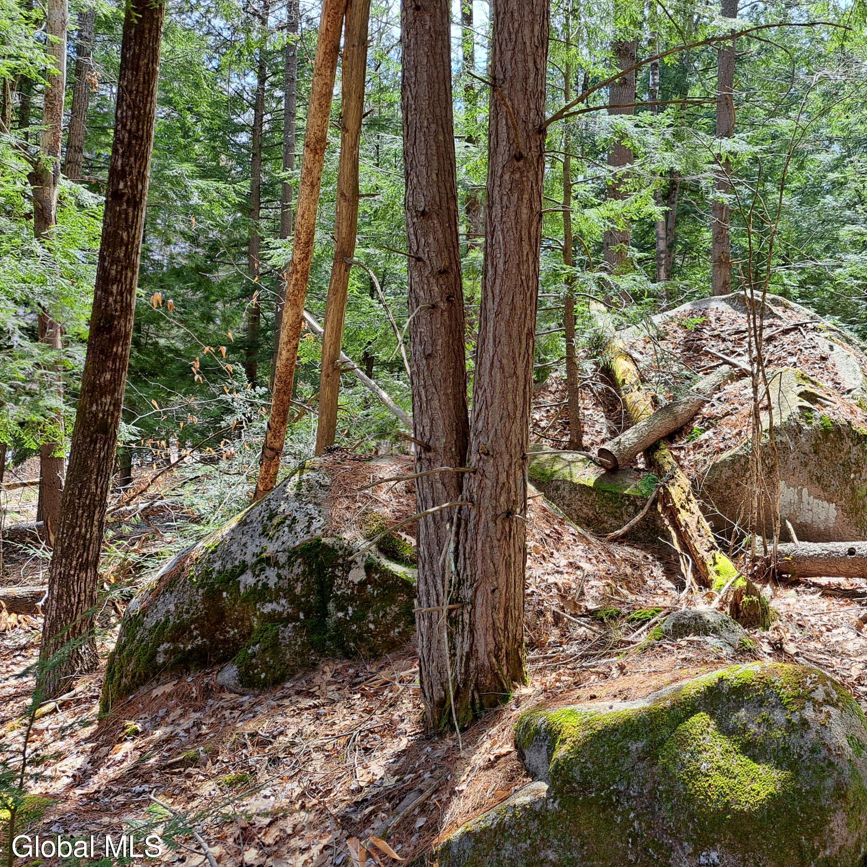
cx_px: 609
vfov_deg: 48.3
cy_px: 373
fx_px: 963
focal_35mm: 34
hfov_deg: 47.3
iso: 50
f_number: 1.8
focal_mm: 5.23
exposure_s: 1/272
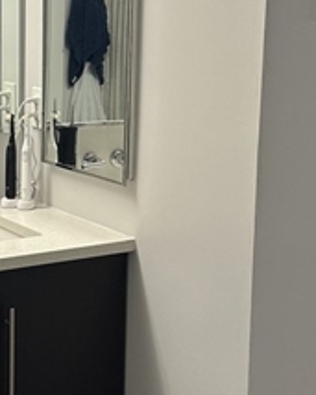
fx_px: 983
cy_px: 177
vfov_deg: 22.7
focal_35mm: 84
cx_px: 115
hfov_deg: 18.2
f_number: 1.78
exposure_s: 1/60
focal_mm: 6.86
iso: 125
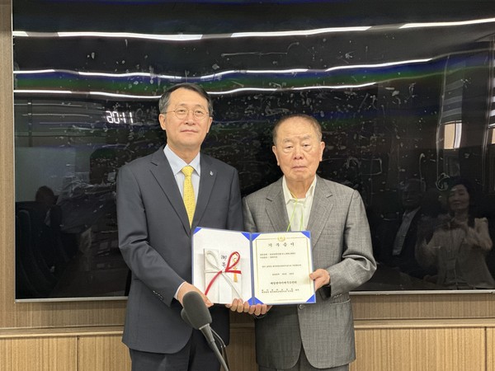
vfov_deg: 19.1
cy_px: 186
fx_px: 1101
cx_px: 248
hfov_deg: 25.3
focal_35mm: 77
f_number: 2.8
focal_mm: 9
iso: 160
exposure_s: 1/40
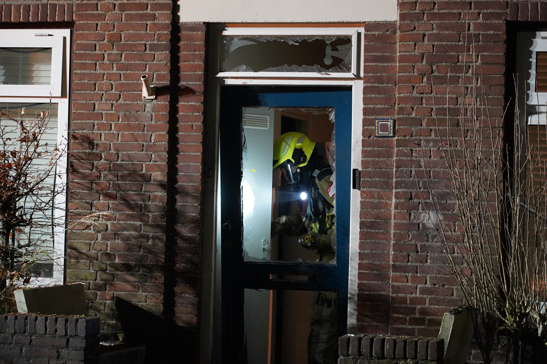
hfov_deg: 19.5
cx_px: 274
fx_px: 1595
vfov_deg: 13.0
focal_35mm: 105
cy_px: 182
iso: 10000
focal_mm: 105
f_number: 4
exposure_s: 1/125
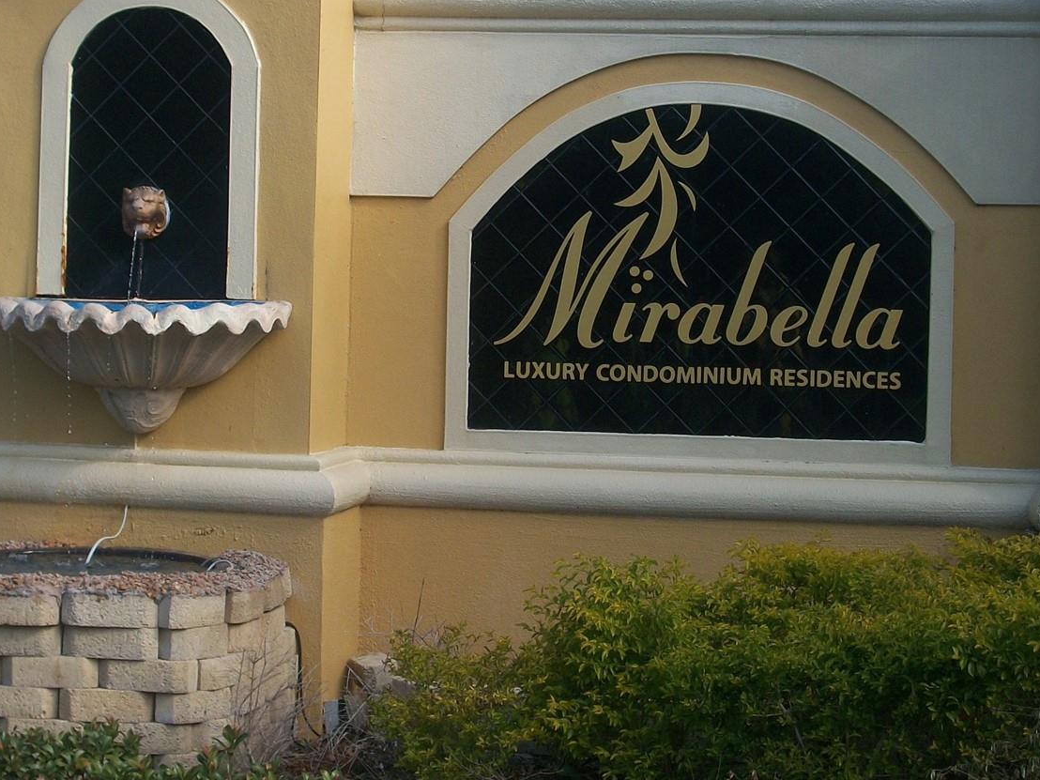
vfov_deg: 18.9
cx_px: 415
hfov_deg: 25.0
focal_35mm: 78
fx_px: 2343
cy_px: 307
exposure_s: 1/500
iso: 100
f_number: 4
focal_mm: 9.7
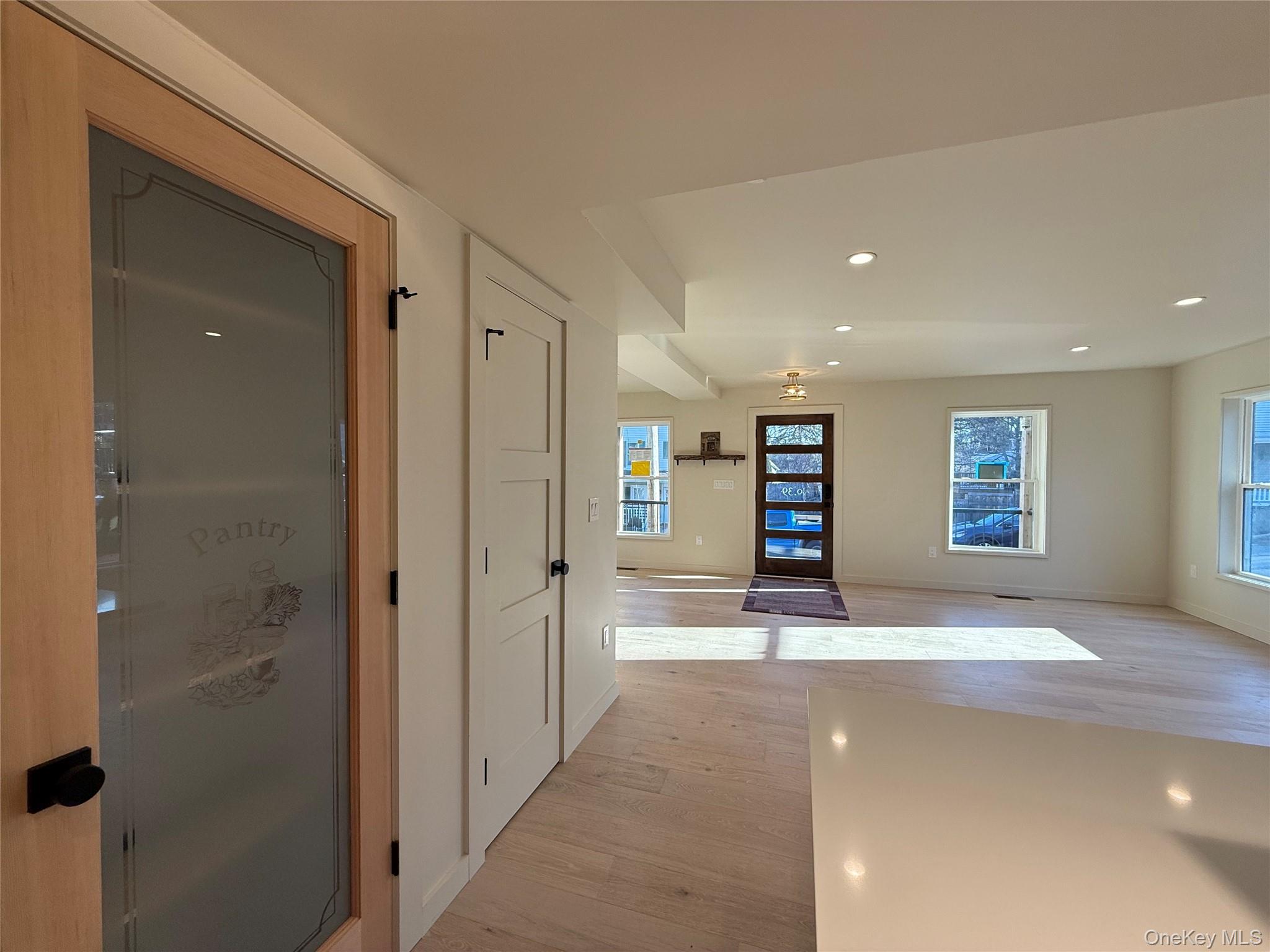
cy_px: 476
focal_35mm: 14
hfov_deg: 102.1
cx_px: 635
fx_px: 514
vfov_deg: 85.7
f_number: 2.2
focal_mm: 2.22
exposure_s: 1/151
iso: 64
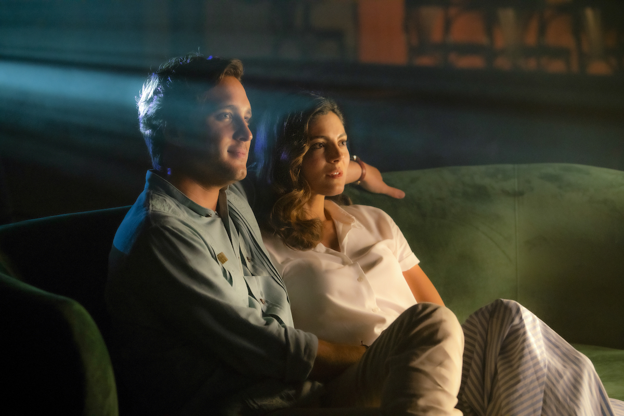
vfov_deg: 12.7
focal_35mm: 108
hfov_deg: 18.9
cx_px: 312
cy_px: 208
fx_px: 1872
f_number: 4
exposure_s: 1/100
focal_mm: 108
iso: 6400
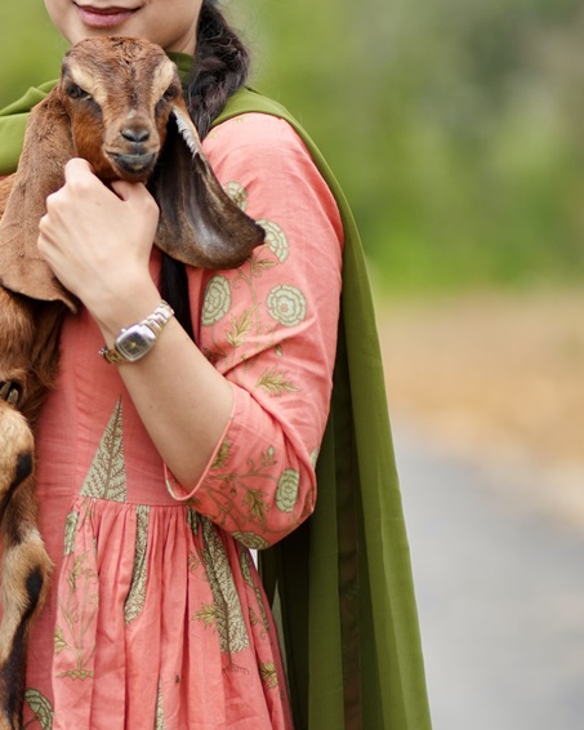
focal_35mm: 169
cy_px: 342
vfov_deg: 11.4
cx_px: 76
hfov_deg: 9.1
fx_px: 3650
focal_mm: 85
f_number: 1.8
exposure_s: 1/5000
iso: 320
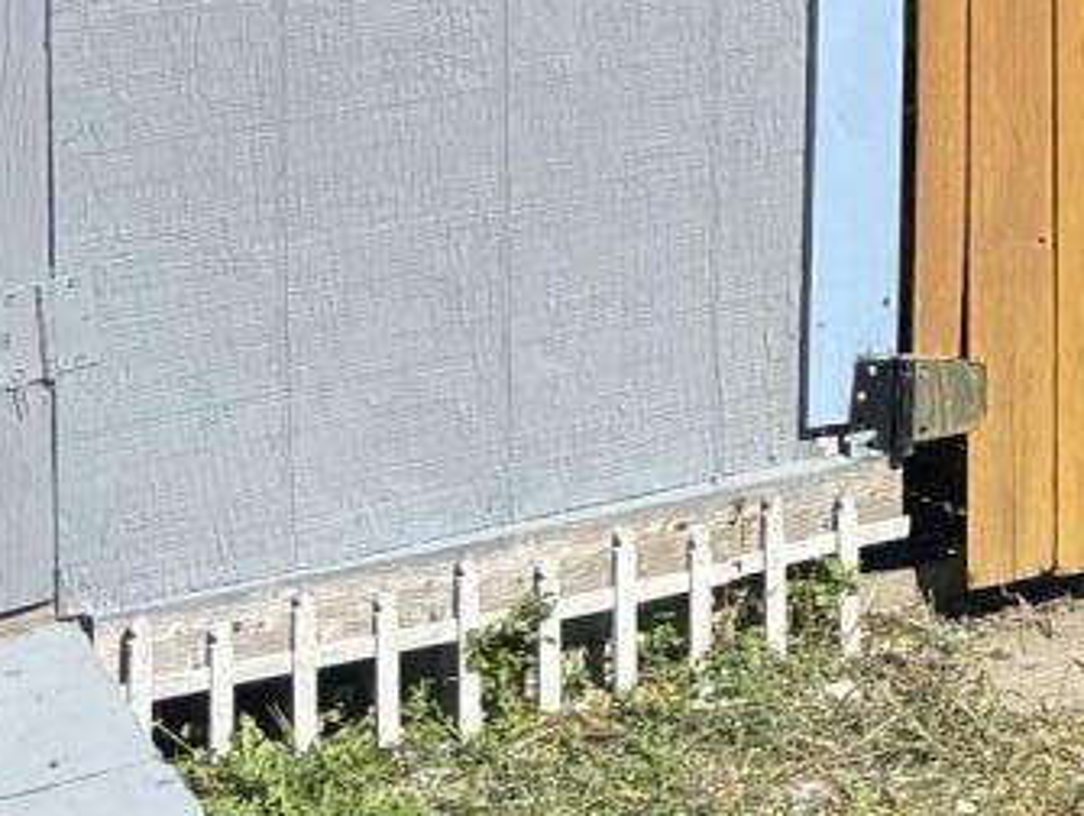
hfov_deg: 10.2
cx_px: 3006
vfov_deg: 9.0
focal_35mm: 155
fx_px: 4859
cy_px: -845
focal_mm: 5.96
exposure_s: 1/2857
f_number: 1.6
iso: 50
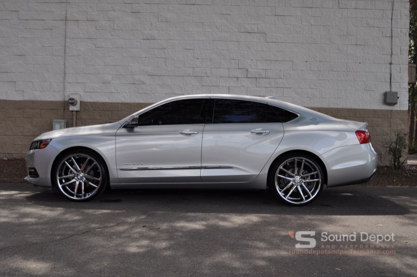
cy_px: 138
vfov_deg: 36.8
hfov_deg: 53.2
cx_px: 208
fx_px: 416
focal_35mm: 36
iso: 200
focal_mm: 24
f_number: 7.1
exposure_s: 1/200
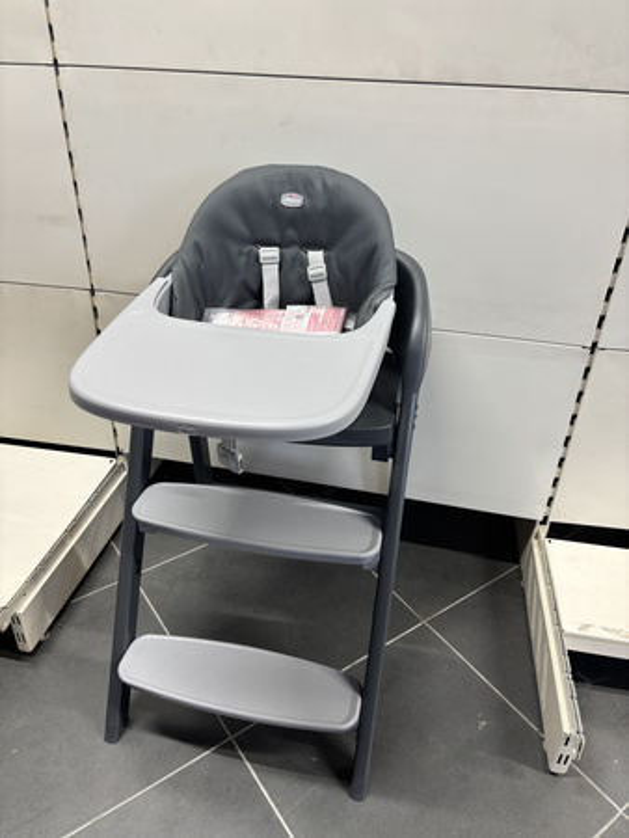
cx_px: 314
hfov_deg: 53.1
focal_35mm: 26
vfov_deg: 67.3
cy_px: 419
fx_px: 629
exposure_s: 1/50
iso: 100
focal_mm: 5.96
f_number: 1.6
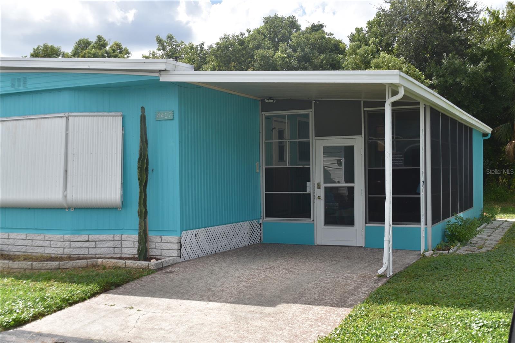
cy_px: 172
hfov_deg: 43.6
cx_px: 258
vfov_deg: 29.9
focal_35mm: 45
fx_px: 644
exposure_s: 1/400
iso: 200
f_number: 10
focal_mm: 30
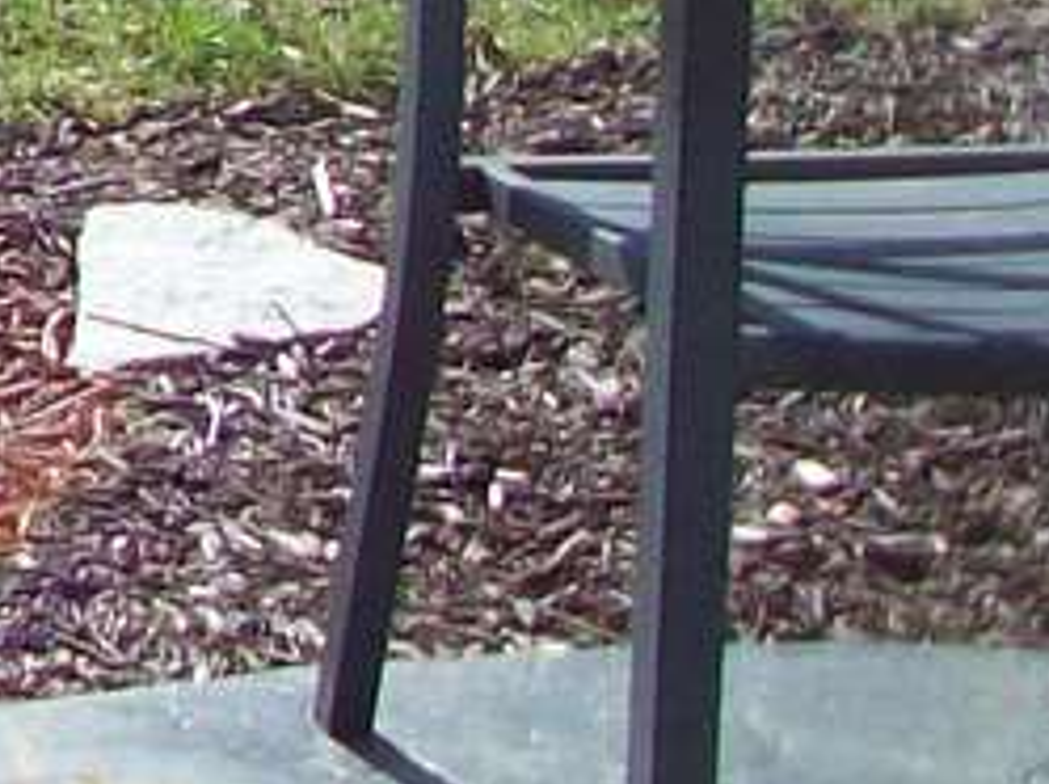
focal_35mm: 197
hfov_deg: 8.6
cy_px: -1243
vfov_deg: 7.0
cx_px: -1896
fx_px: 5961
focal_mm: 5.7
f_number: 2.8
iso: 80
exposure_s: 1/716
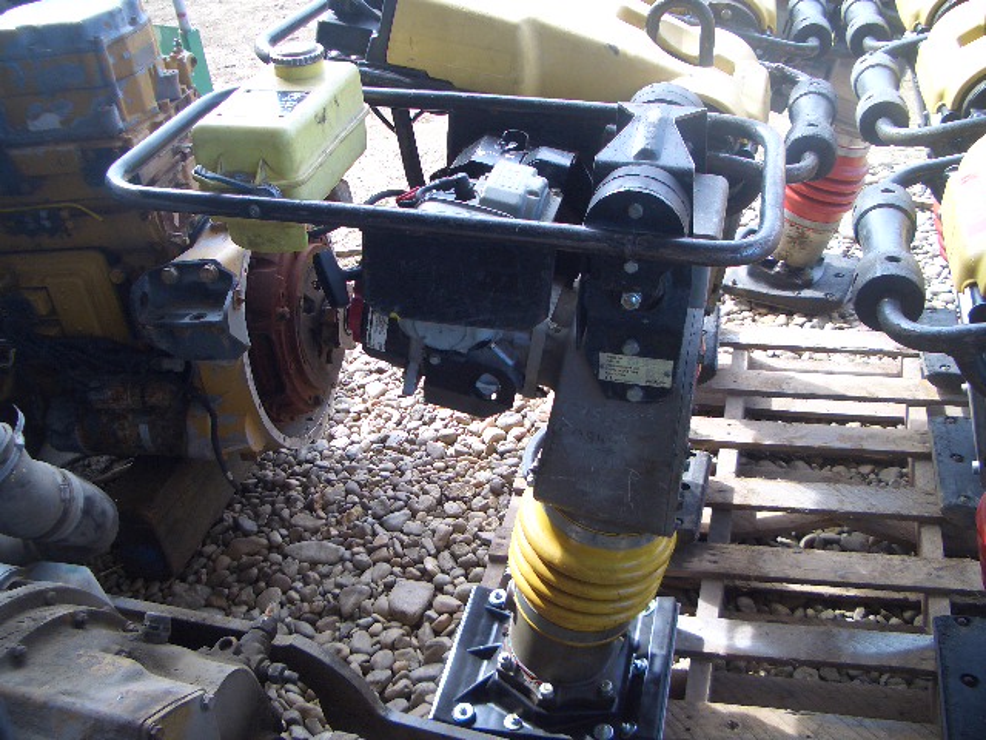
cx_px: 493
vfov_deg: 40.7
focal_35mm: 35
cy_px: 370
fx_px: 997
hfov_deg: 52.6
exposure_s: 1/100
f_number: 2.6
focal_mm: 5.8
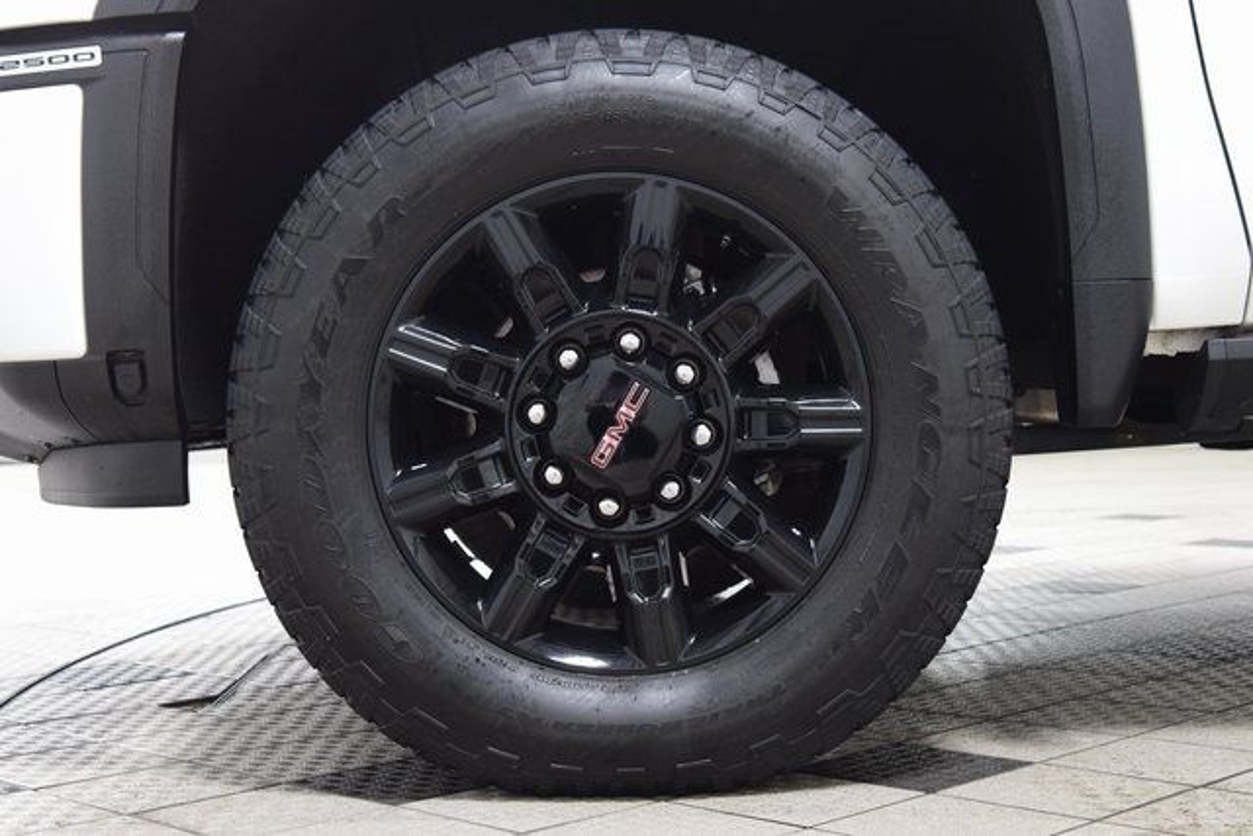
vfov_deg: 23.8
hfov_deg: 35.0
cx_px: 626
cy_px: 418
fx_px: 1984
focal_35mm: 57
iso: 1600
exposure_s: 1/15
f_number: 6.3
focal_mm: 38
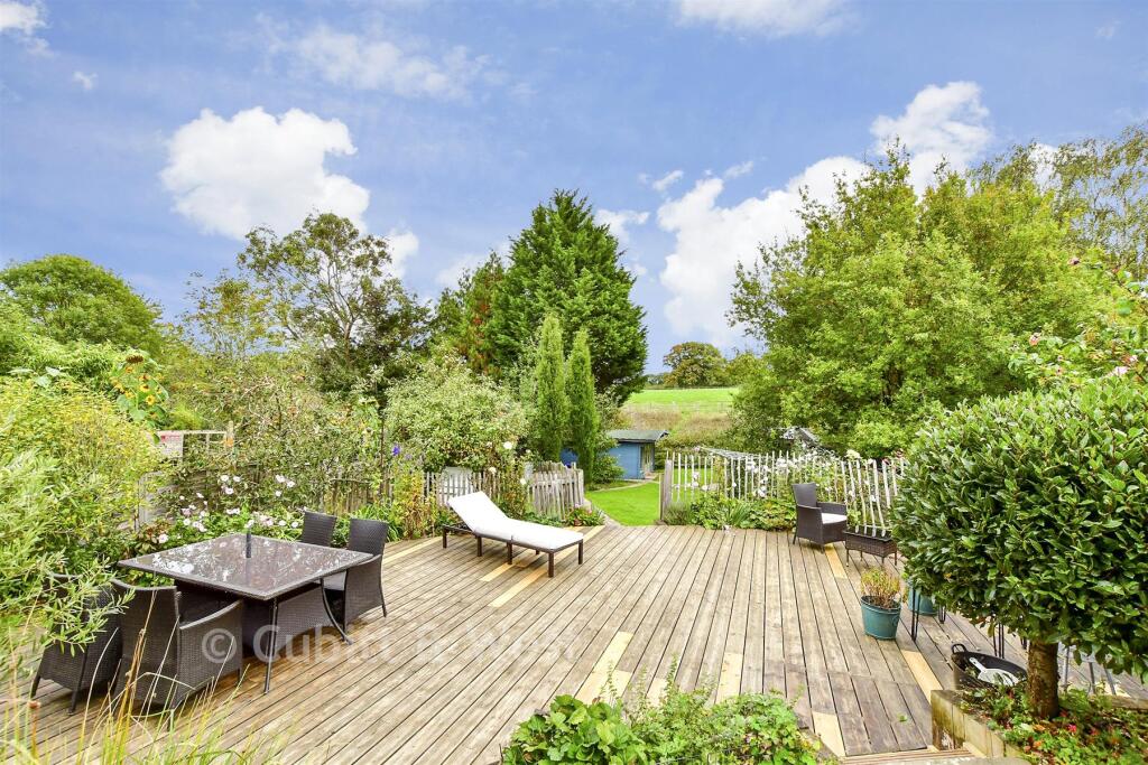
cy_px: 382
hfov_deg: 100.4
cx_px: 574
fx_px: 478
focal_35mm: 15
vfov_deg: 77.3
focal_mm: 10
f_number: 8
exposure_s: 1/250
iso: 400
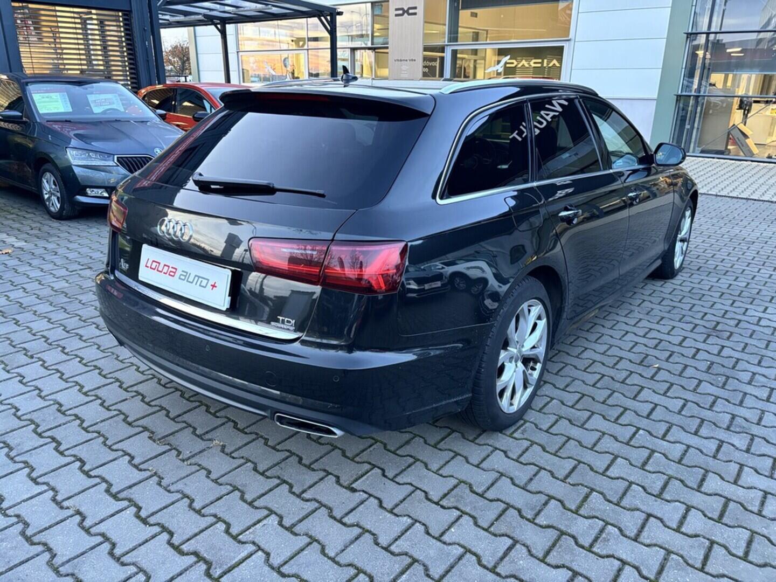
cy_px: 291
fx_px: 583
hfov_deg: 67.3
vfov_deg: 53.1
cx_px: 388
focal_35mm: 26
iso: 500
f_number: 1.6
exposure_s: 1/60
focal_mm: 5.96
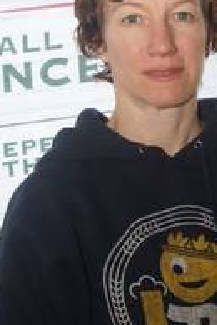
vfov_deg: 14.9
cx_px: 165
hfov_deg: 9.9
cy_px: 143
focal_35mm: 138
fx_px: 1248
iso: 400
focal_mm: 24
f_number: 8
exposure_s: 1/80
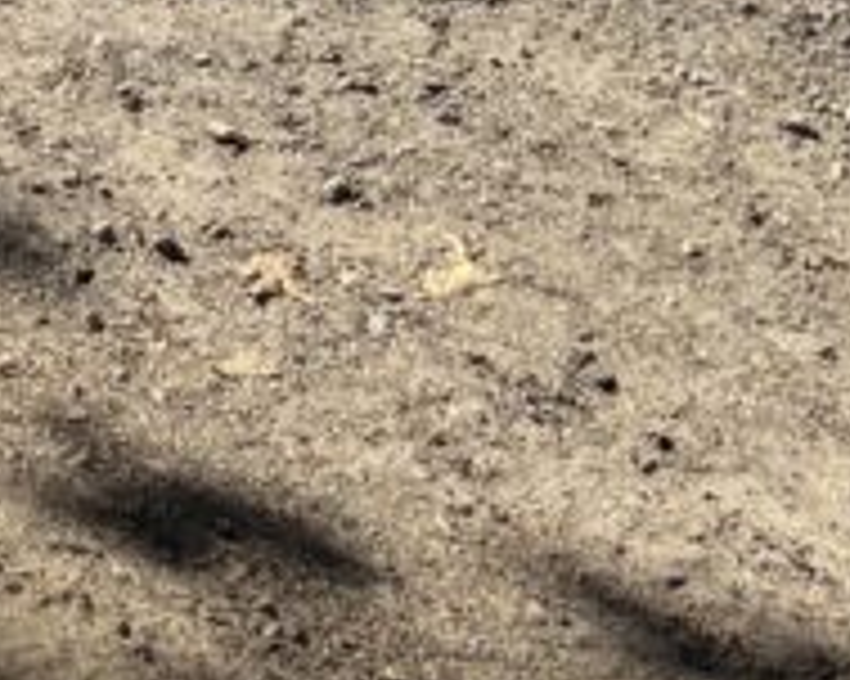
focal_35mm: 127
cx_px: -396
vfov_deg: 9.0
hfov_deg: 14.2
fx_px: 3193
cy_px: -1572
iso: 80
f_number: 1.78
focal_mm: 6.76
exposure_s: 1/4167
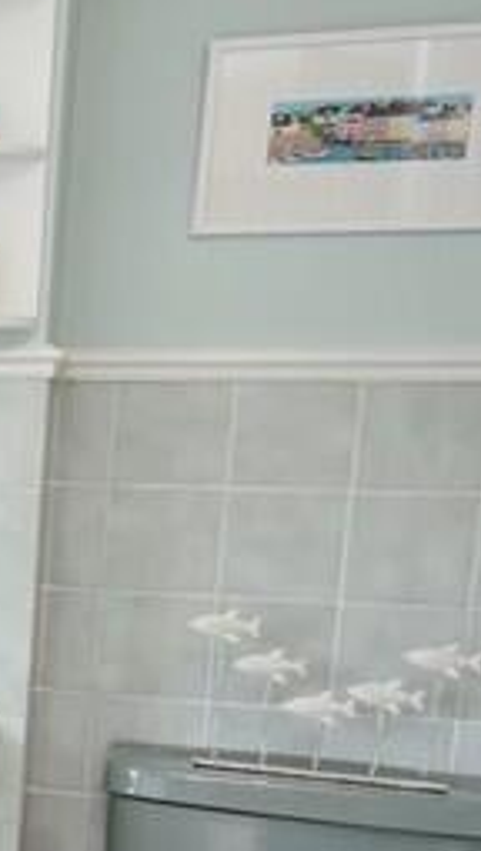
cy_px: 654
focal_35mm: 63
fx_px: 1424
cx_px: -534
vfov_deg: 32.6
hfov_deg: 14.9
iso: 800
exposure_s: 1/80
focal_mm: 10
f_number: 4.5
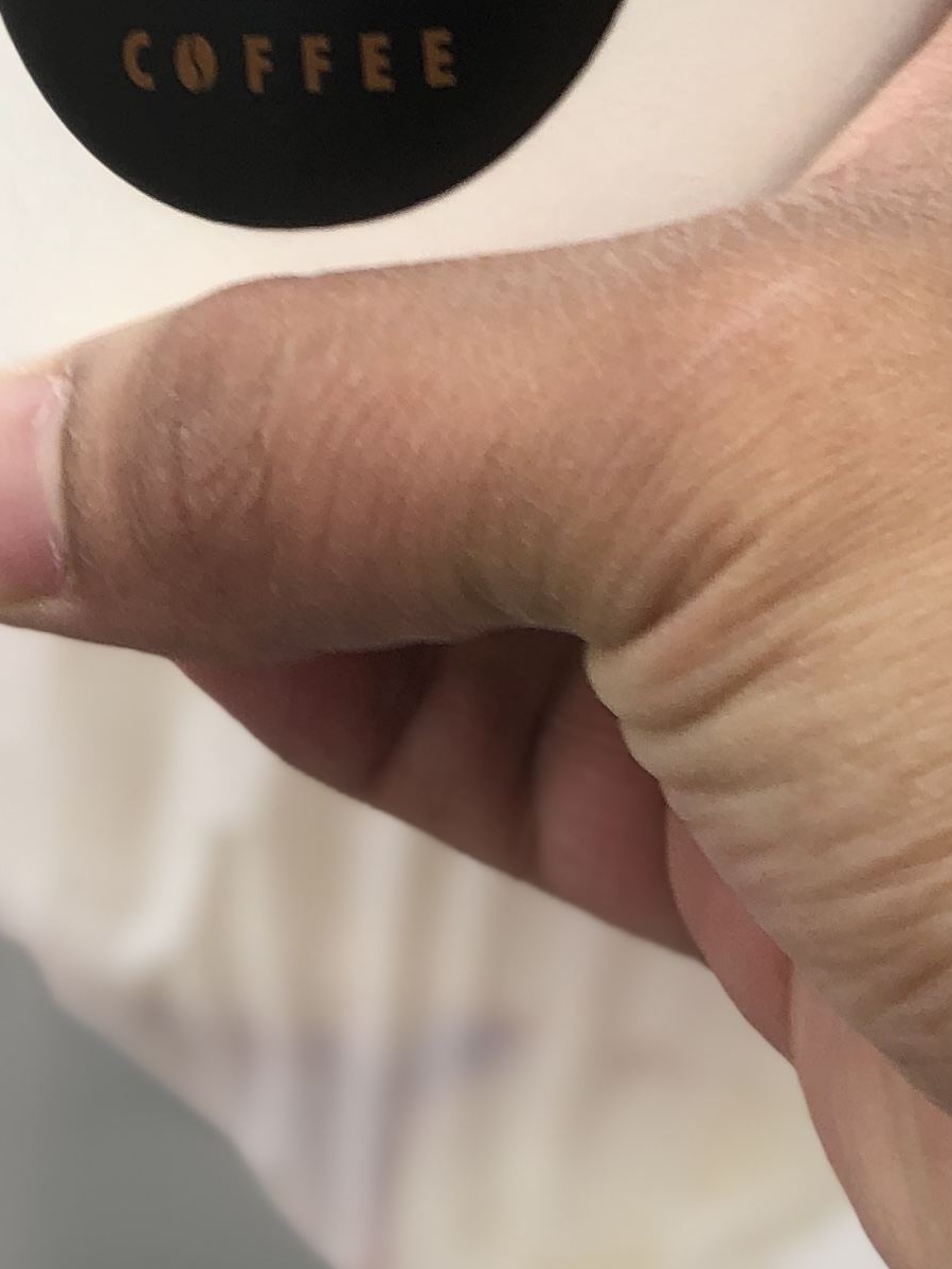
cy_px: 50
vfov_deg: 11.2
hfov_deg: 8.5
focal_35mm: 175
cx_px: 459
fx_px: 6415
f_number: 2.4
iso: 16
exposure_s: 1/190
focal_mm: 6
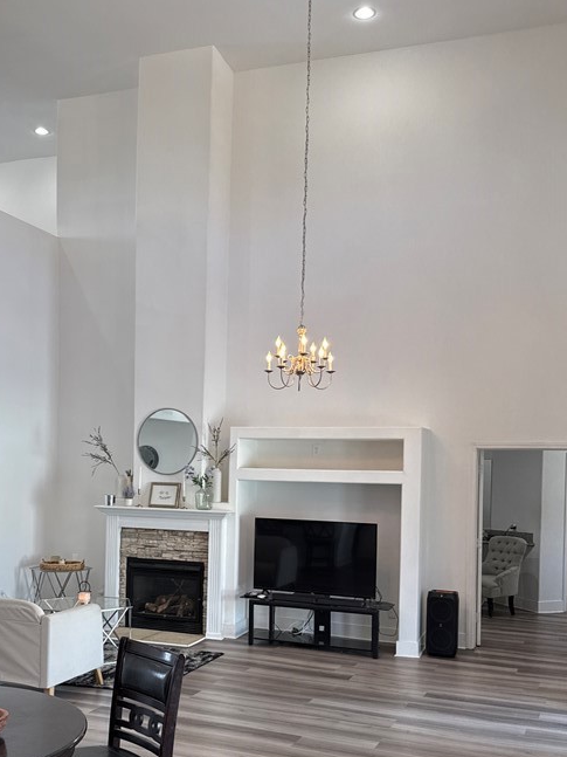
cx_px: 230
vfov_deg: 48.4
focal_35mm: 38
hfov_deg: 37.6
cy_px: 482
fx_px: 830
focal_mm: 6.76
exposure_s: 1/120
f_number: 1.78
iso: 80
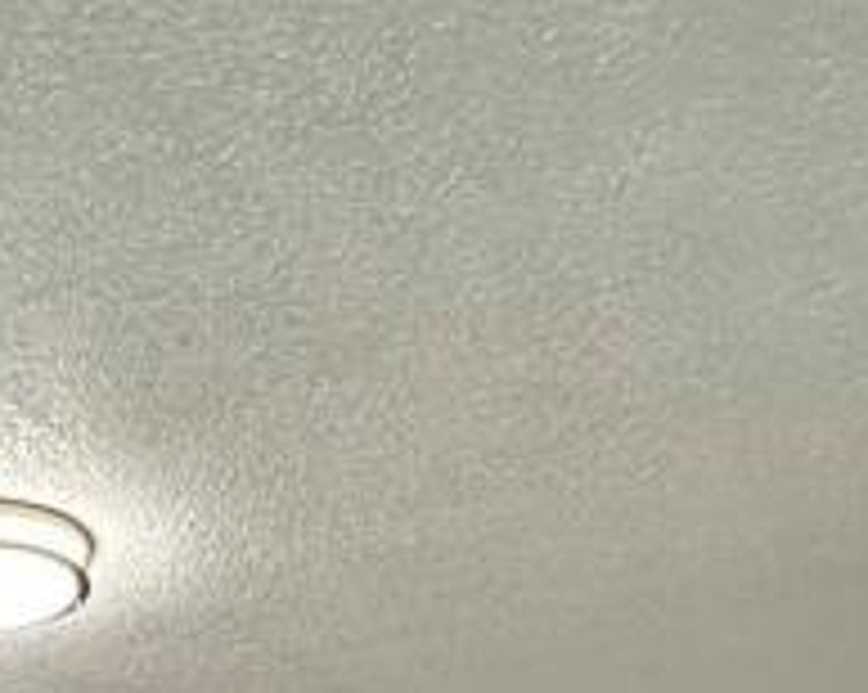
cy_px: 1354
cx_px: 18
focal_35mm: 68
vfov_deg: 17.1
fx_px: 1745
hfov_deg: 26.6
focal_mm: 2.22
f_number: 2.2
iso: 250
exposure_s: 1/120
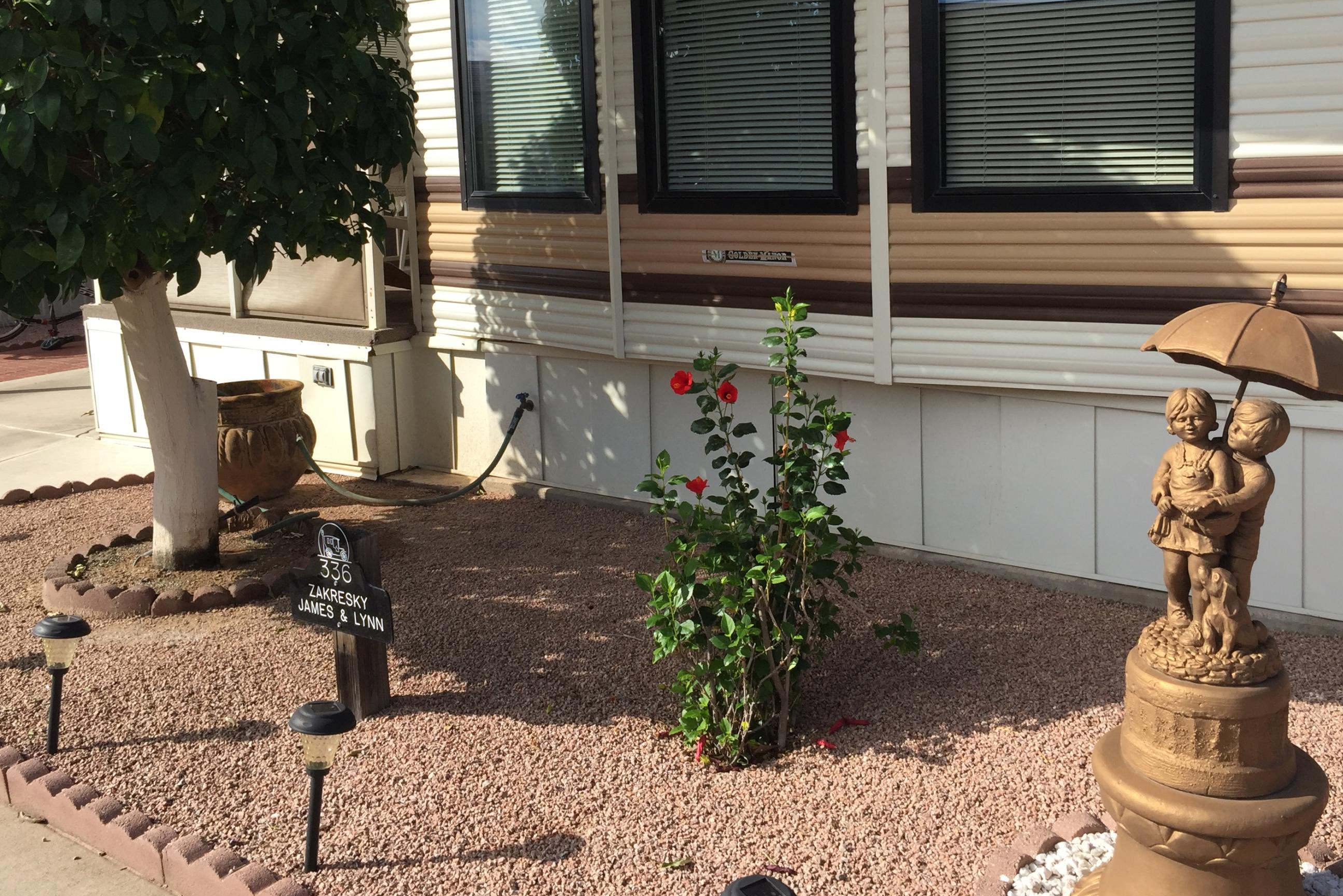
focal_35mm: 35
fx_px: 1306
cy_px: 319
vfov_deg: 37.6
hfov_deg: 54.4
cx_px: 721
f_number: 2.2
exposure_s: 1/1582
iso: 32
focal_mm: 4.15
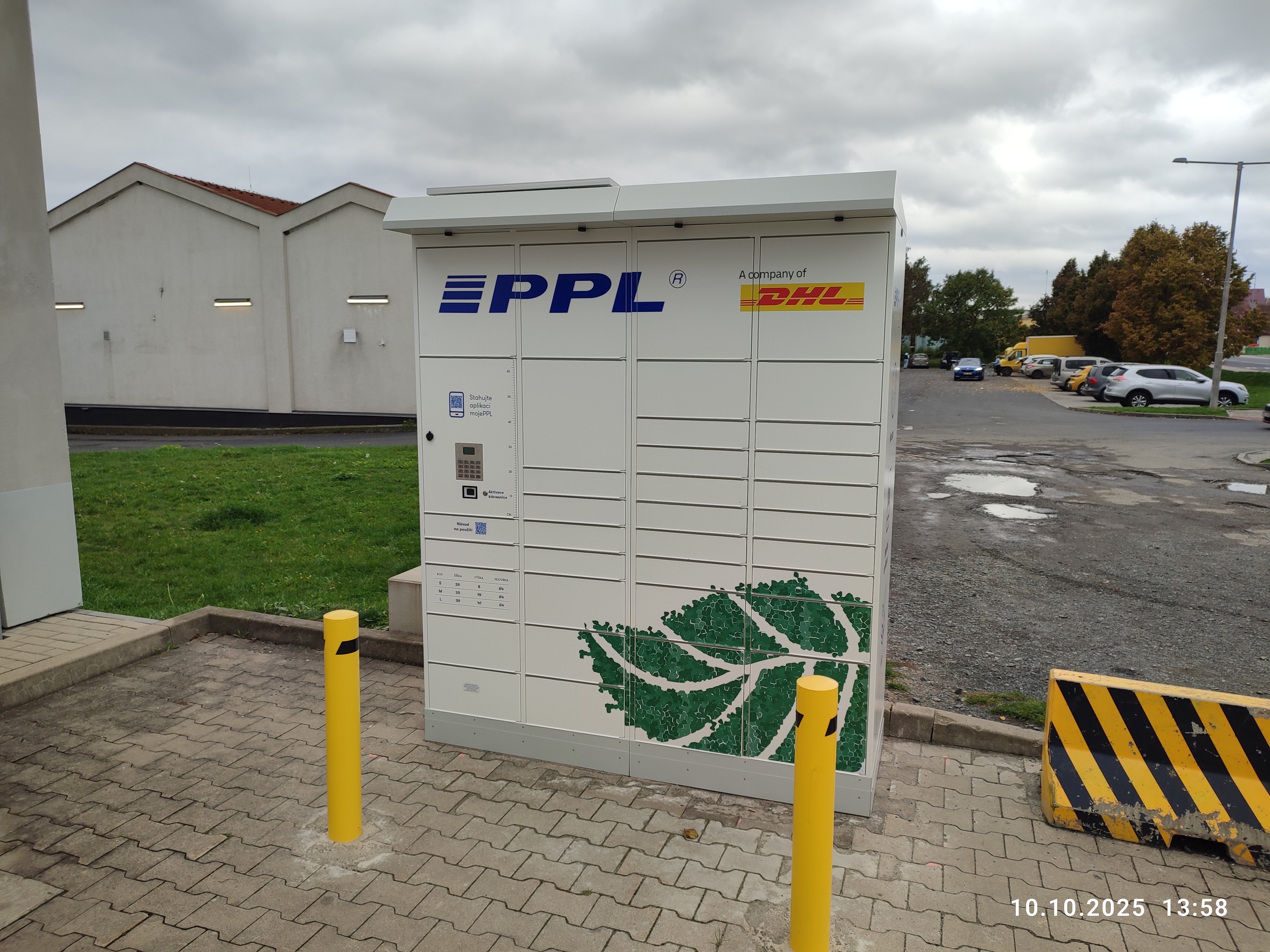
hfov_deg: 71.6
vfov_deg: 56.8
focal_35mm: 24
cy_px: 476
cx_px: 635
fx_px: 881
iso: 50
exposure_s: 1/128
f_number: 1.89
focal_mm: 5.89
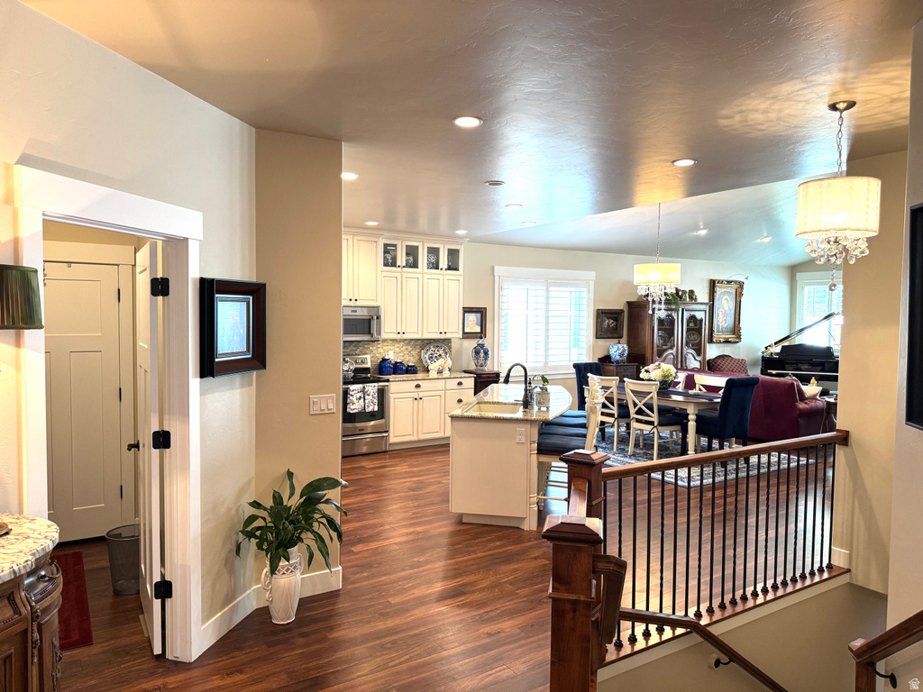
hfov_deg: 71.6
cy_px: 346
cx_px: 462
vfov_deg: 56.8
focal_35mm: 24
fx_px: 640
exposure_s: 1/120
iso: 200
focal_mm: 6.76
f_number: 1.78
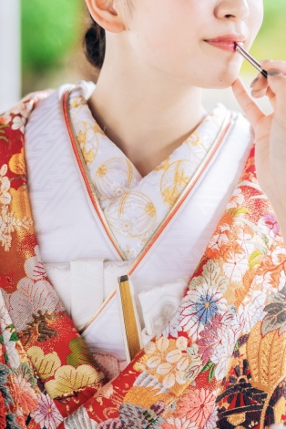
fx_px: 608
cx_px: 145
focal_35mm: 51
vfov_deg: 38.9
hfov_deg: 26.5
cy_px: 217
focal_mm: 50
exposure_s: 1/500
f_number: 1.4
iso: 800
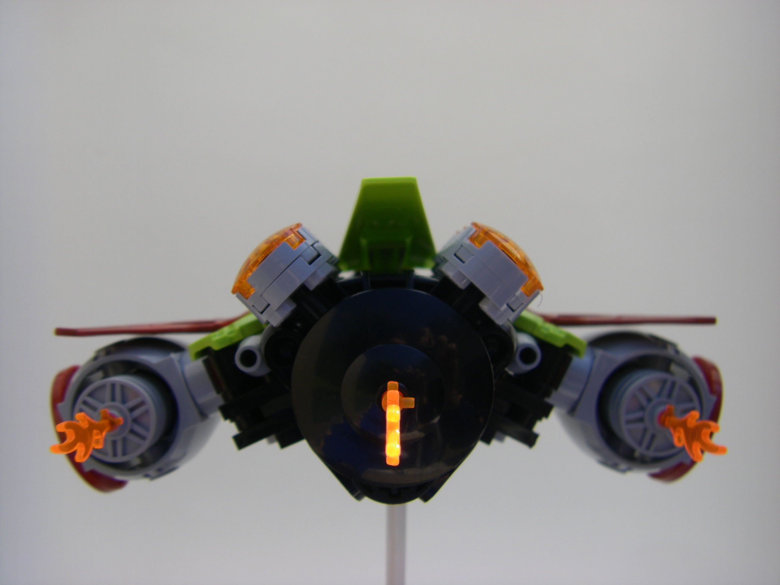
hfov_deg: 49.0
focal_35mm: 38
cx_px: 390
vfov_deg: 37.7
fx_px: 856
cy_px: 292
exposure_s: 1/320
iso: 64
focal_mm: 6.3
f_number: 3.5
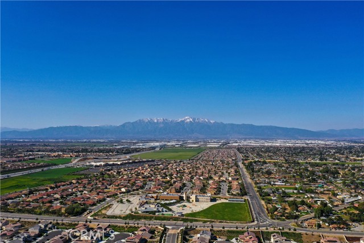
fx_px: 283
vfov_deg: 46.4
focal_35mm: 28
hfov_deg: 65.5
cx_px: 182
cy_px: 122
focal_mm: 10.26
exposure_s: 1/60
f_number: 5.6
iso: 100
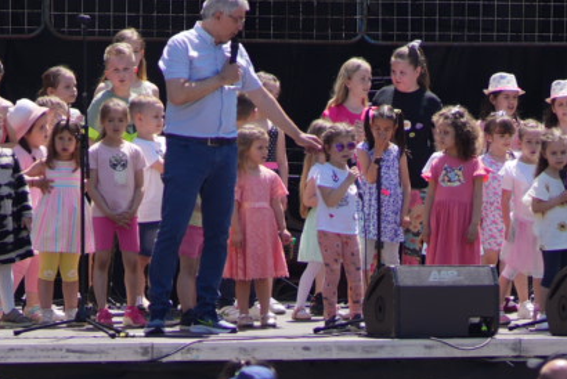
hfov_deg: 6.1
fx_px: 5280
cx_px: 581
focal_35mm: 335
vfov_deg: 4.1
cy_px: 126
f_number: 1.4
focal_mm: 85
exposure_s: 1/6400
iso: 100
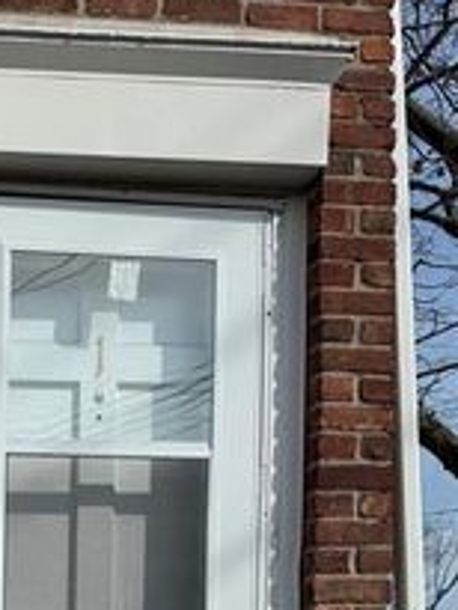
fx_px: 1375
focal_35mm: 78
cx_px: -178
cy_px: 808
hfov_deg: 17.4
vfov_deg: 22.2
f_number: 1.78
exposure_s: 1/8130
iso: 80
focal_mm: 6.76
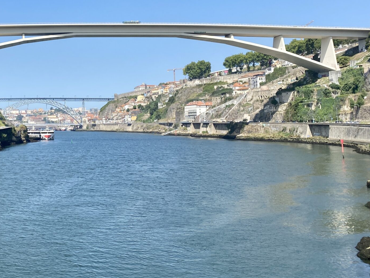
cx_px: 57
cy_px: 74
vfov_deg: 29.8
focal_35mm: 48
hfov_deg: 37.7
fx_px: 513
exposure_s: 1/2268
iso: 32
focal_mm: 4.25
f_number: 1.8
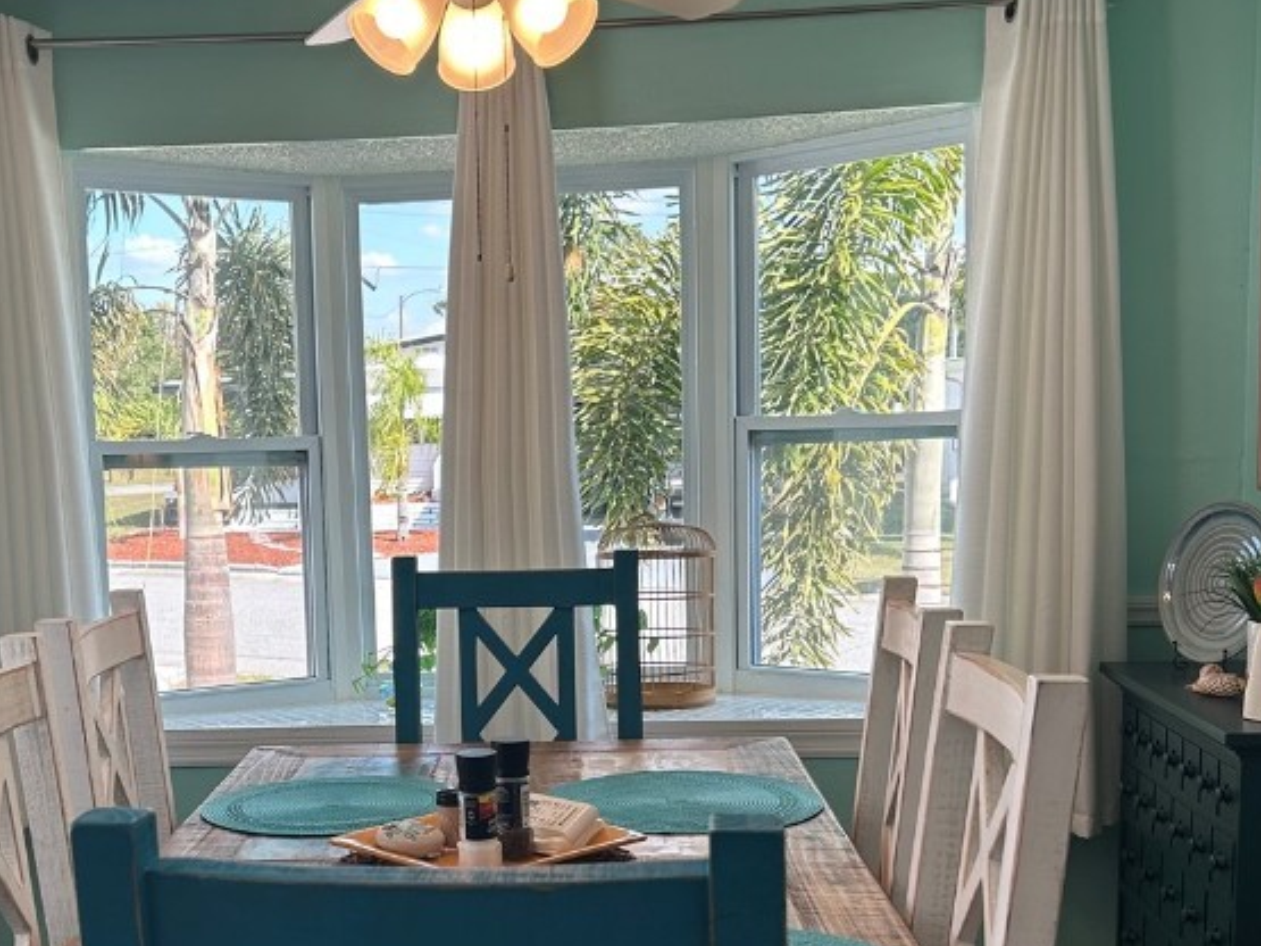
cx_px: 418
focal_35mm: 48
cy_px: 630
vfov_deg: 30.0
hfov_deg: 39.2
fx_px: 1748
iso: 50
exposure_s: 1/313
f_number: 1.5
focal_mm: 5.7
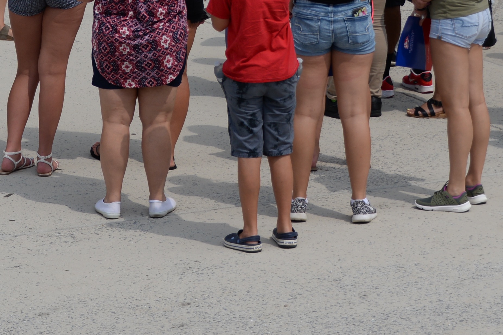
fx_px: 3718
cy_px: -82
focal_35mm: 266
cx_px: 269
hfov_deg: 7.7
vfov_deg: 5.1
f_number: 5
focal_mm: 82
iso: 200
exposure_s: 1/2500
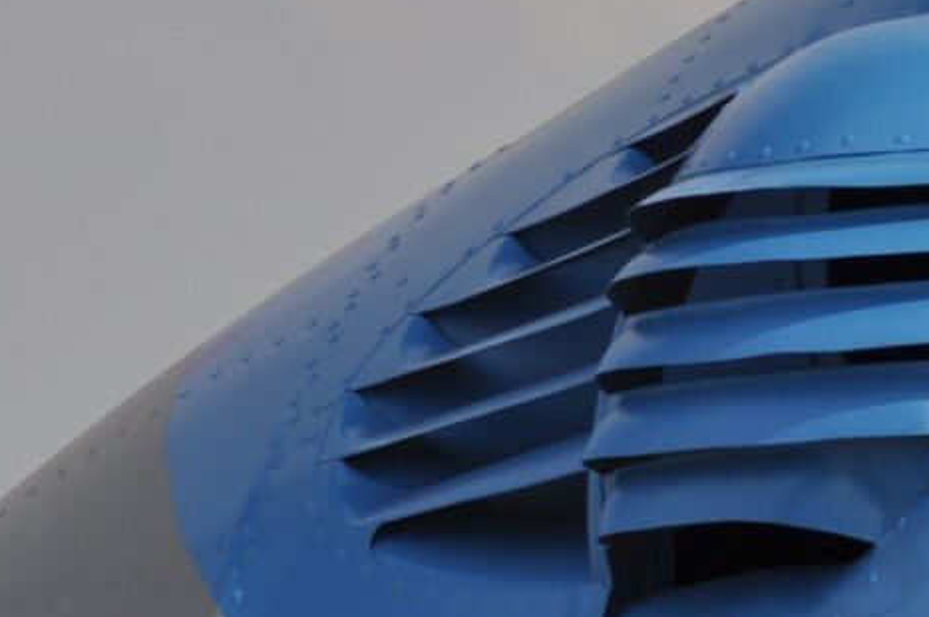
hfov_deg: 1.5
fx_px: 35614
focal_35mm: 1382
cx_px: 1188
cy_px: 342
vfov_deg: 1.0
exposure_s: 1/1000
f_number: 8
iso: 200
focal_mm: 210
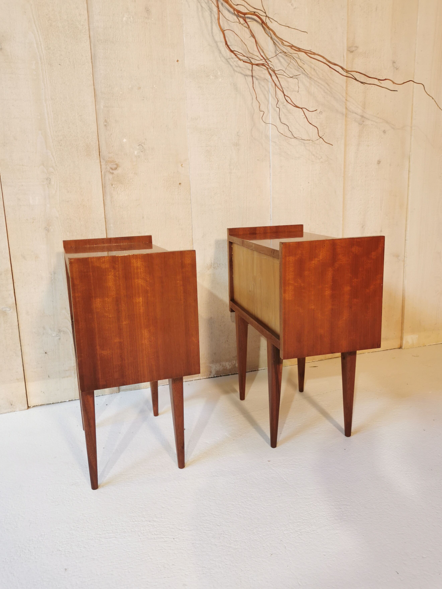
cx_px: 221
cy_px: 289
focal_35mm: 28
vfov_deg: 63.4
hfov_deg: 49.7
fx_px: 477
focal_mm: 5.58
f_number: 1.8
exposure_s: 1/50
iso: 100
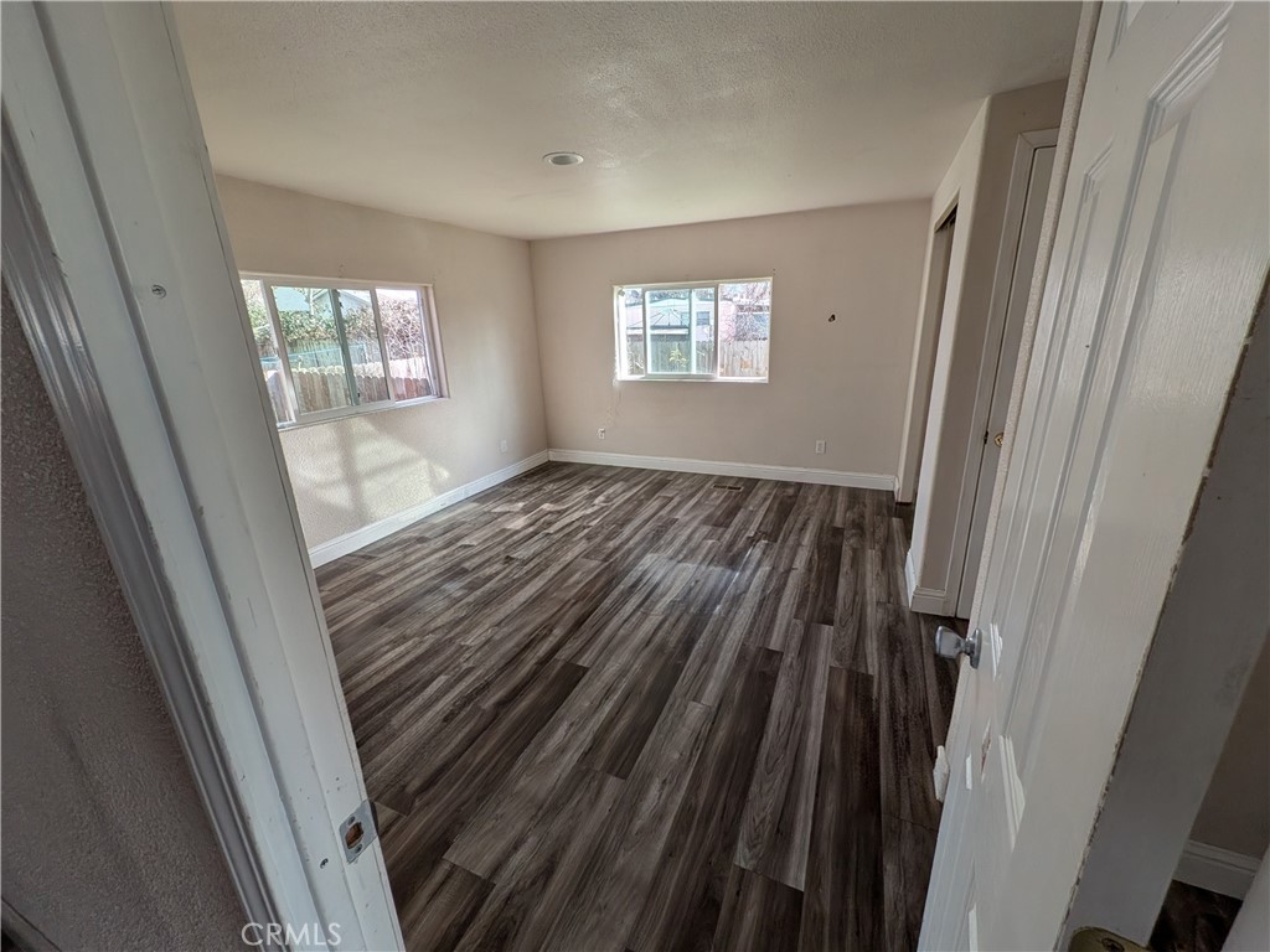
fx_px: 477
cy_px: 476
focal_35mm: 13
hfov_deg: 106.2
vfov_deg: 89.9
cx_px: 635
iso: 37
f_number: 2.2
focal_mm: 1.54
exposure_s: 1/117
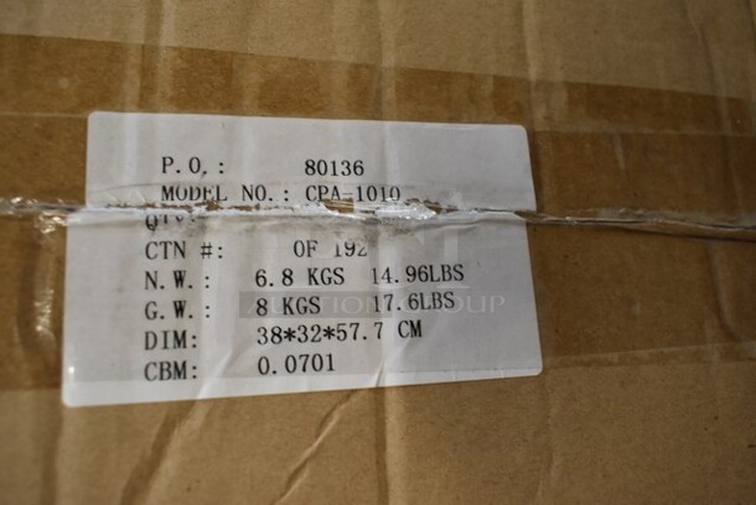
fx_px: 662
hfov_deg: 59.4
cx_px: 378
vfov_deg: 41.8
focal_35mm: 32
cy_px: 252
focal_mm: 21
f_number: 5
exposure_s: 1/60
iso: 800
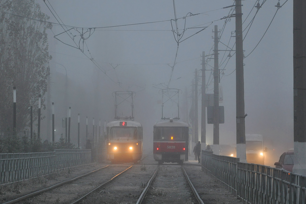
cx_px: 144
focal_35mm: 195
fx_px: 1653
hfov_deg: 10.6
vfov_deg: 7.0
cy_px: 93
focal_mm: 105
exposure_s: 1/60
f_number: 5.6
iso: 800
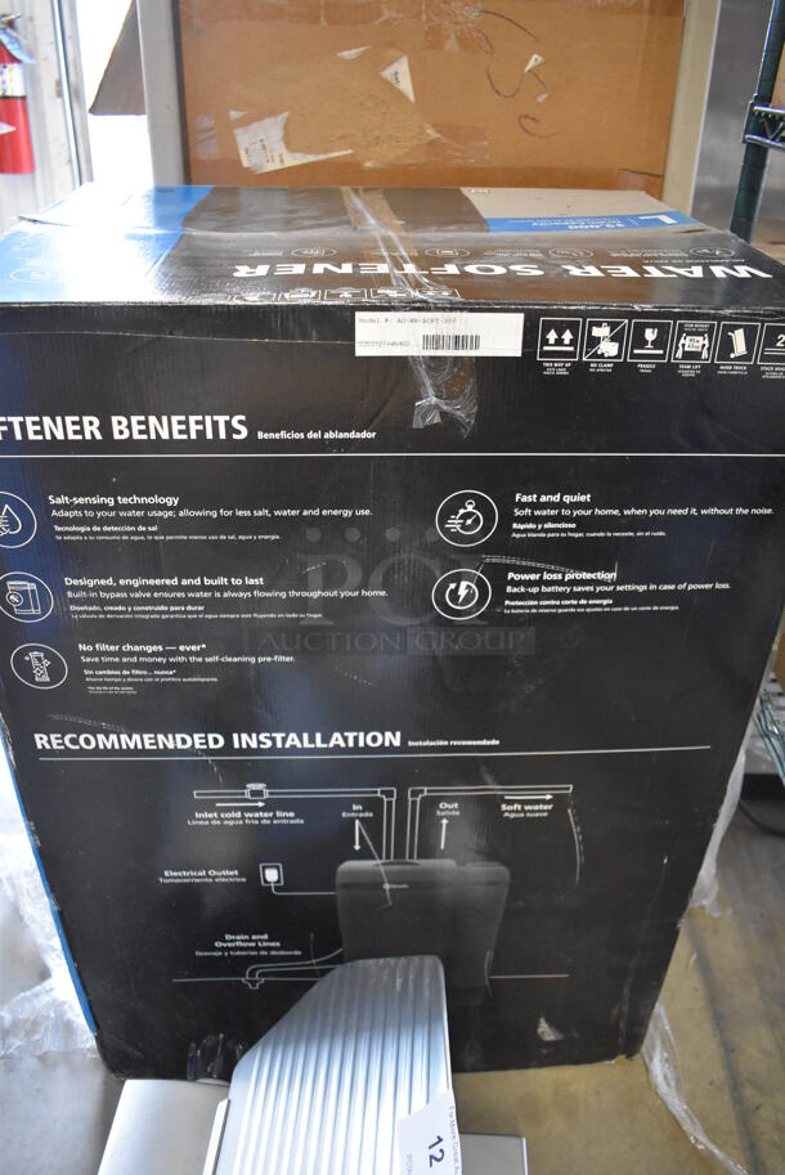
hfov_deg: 48.0
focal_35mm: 27
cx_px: 392
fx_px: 882
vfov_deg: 67.3
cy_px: 588
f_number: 3.5
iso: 5000
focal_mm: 18
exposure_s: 1/125
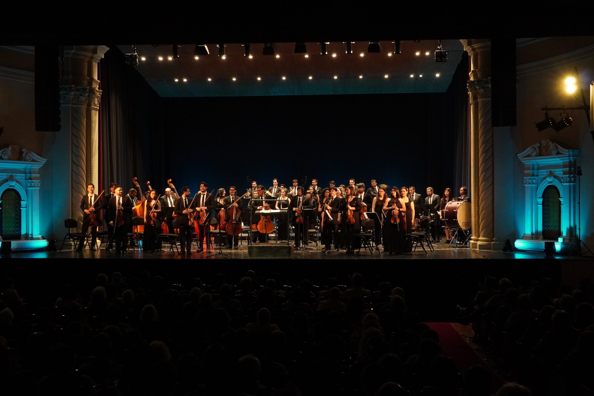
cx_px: 297
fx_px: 742
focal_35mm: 45
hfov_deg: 43.6
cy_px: 198
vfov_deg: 29.9
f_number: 10
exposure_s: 1/10
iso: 2500
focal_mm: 30
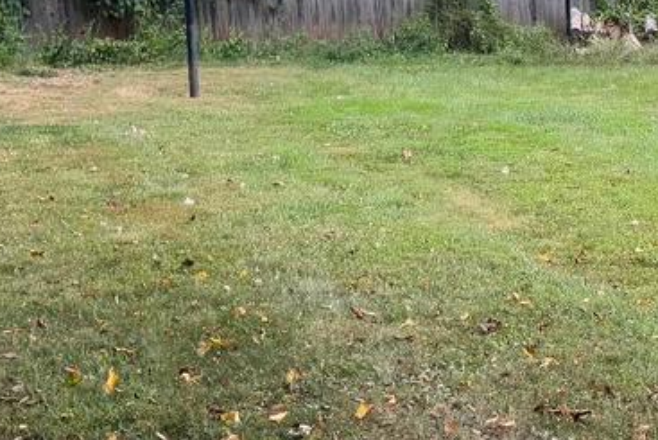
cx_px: 631
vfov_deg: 14.0
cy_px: 176
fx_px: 1792
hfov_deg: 20.3
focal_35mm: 98
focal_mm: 6.76
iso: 100
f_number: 1.78
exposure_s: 1/426
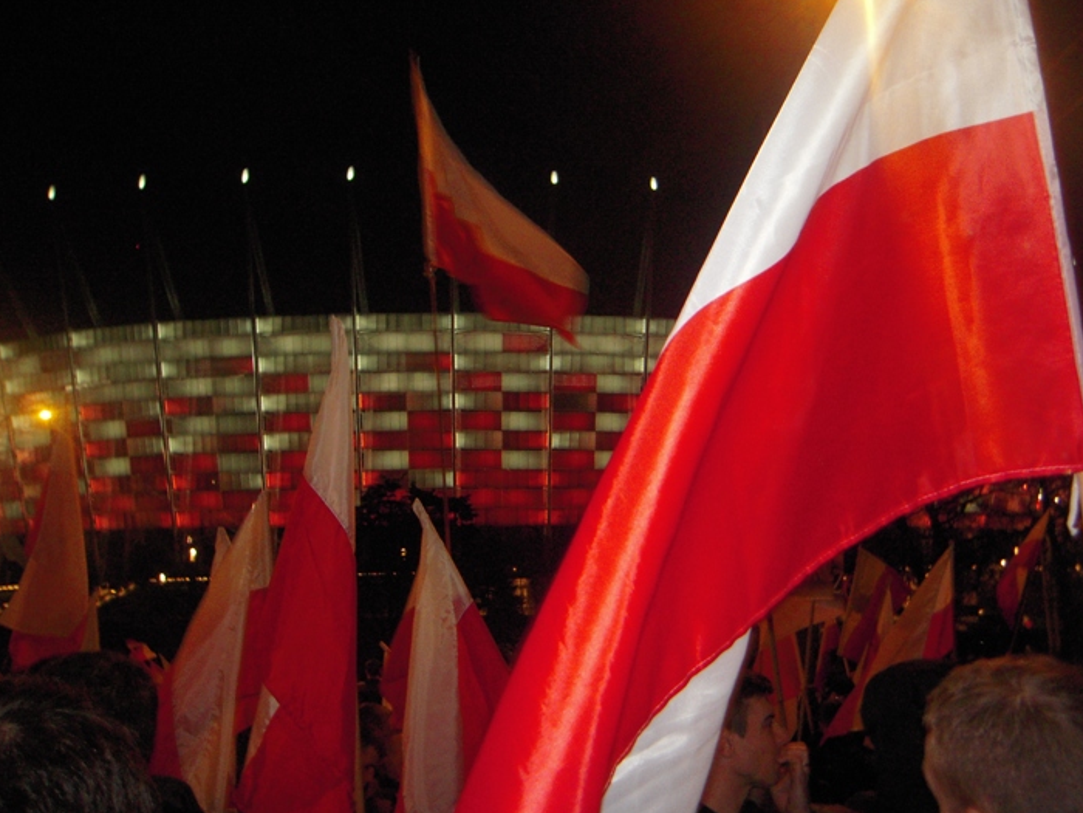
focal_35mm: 32
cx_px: 585
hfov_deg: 56.7
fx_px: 1001
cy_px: 404
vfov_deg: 44.2
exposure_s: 1/25
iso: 400
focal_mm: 5
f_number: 2.7
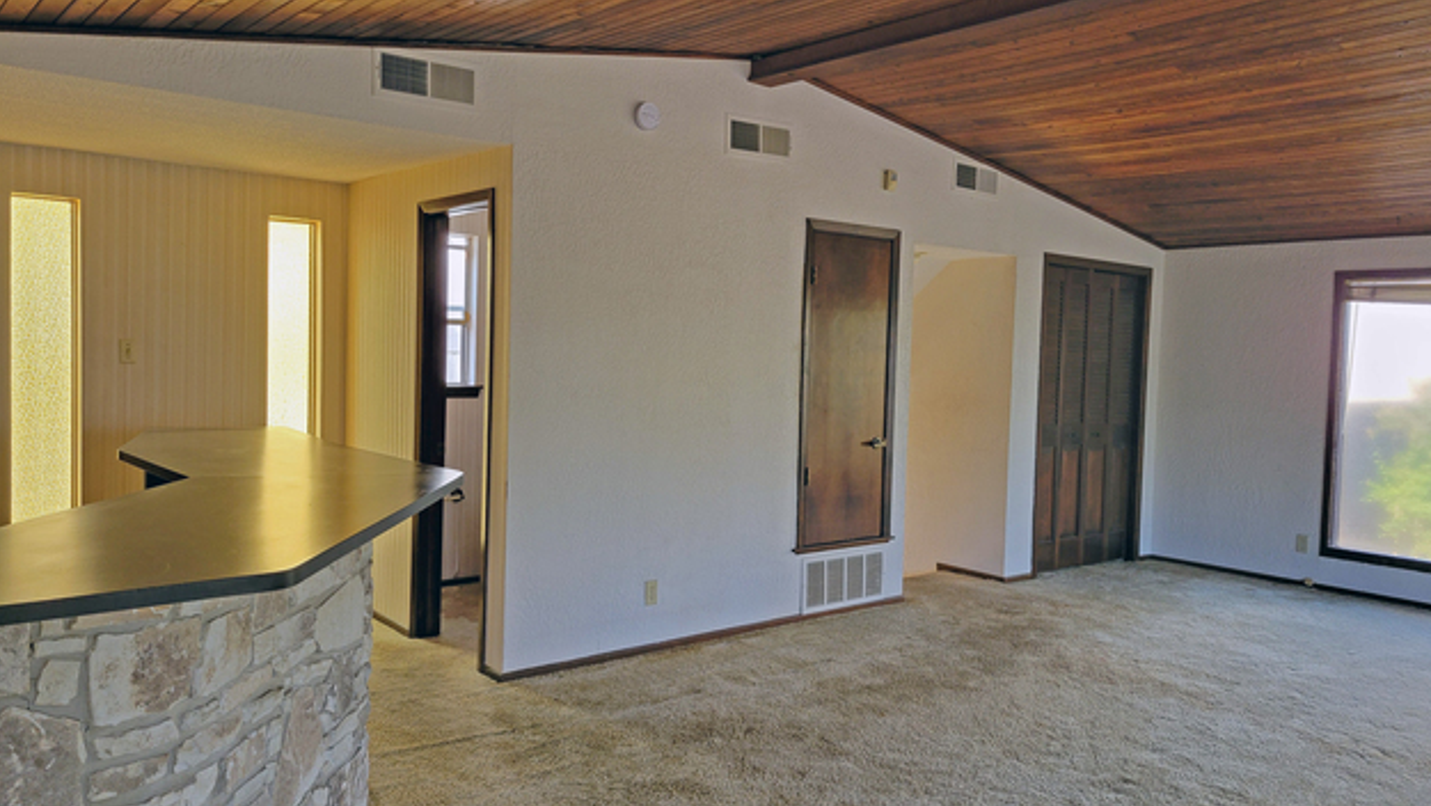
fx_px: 1101
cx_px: 719
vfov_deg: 40.2
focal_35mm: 29
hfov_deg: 66.0
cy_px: 396
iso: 200
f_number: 1.8
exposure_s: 1/60
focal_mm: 5.4
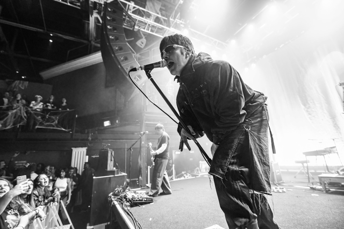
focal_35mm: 15
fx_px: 143
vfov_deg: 77.2
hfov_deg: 100.4
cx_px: 172
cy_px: 114
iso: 3200
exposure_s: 1/160
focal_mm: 15
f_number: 2.8
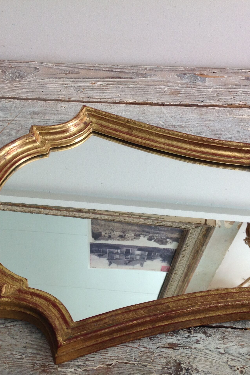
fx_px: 510
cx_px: 107
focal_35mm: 49
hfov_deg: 27.5
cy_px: 188
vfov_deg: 40.3
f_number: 2.4
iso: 50
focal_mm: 4.28
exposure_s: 1/30
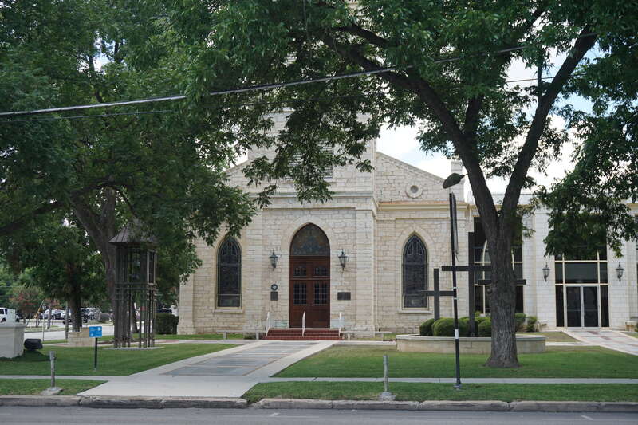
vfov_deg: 27.2
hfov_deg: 40.0
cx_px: 319
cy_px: 212
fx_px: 877
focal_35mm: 50
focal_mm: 33
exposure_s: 1/160
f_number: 5.6
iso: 100
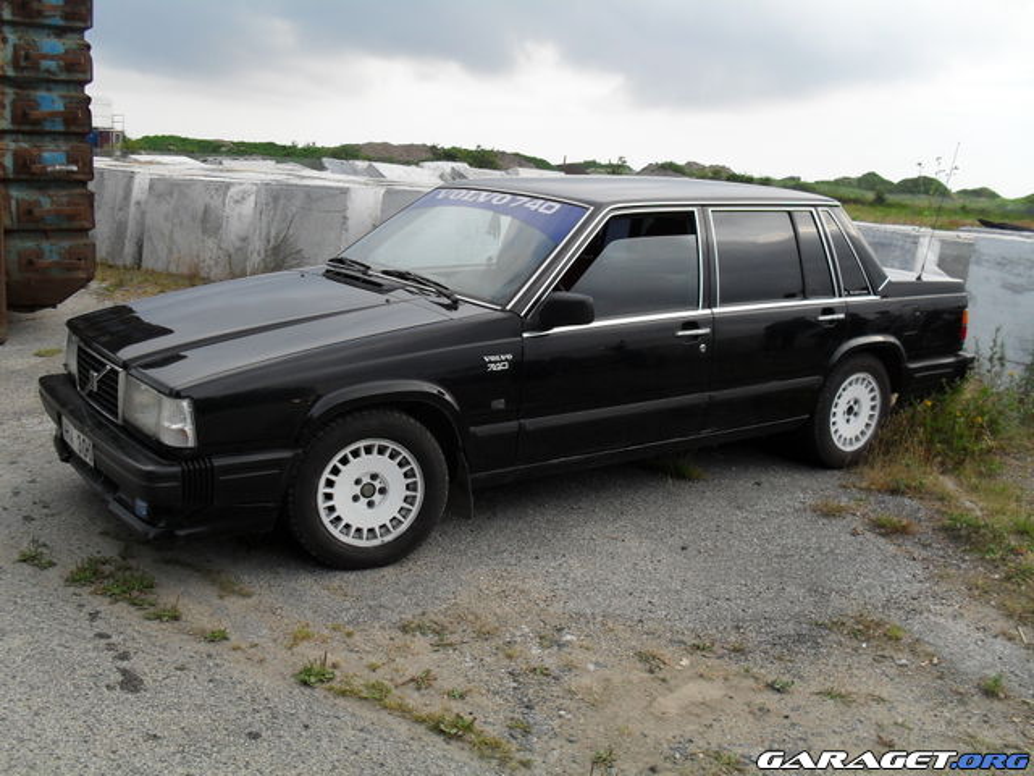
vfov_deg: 40.7
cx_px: 517
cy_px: 388
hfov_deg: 52.6
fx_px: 1045
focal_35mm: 35
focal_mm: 6.3
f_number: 3.2
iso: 100
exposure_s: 1/45
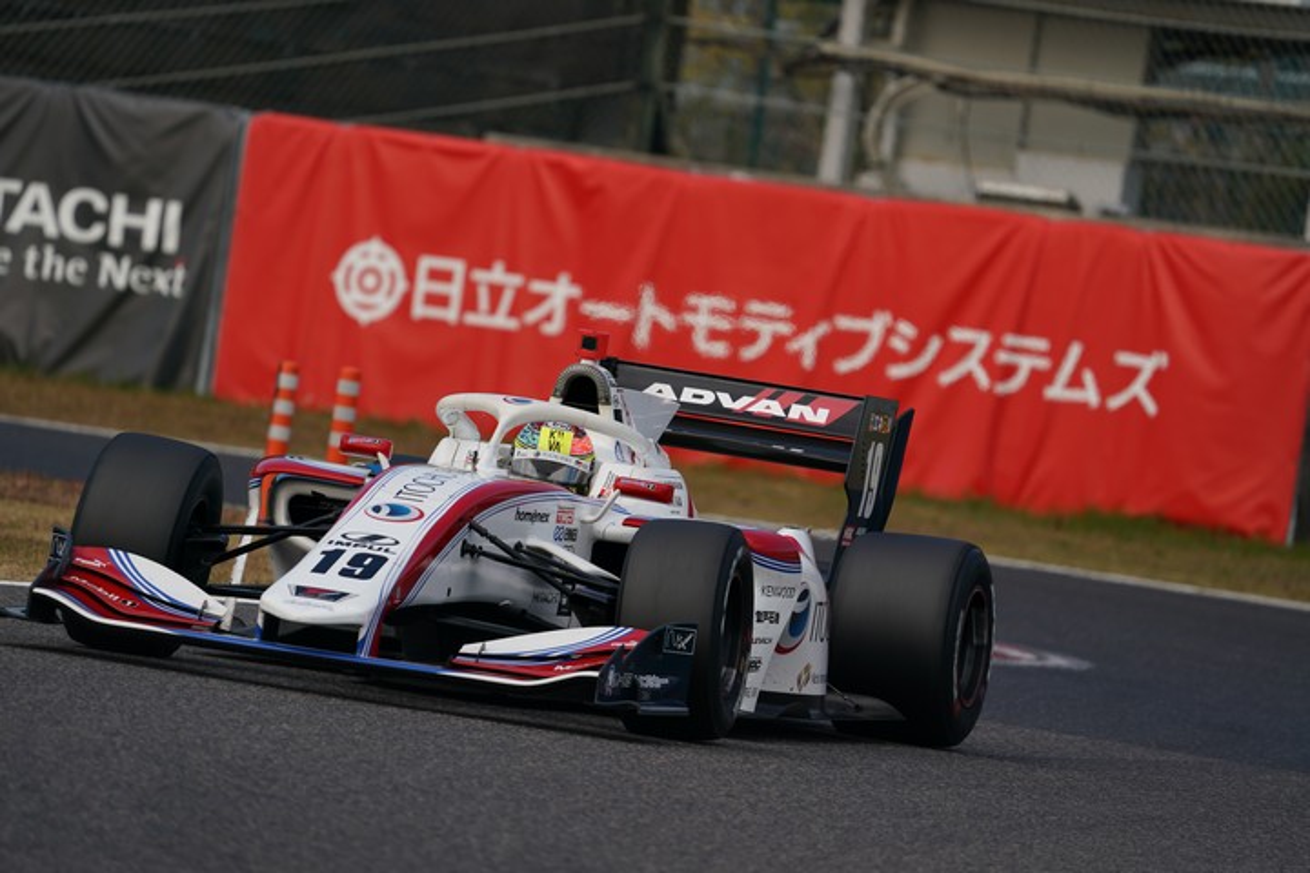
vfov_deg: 2.3
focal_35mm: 600
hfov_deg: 3.4
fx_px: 21832
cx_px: 655
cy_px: 436
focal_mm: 600
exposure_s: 1/800
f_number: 6.3
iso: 200
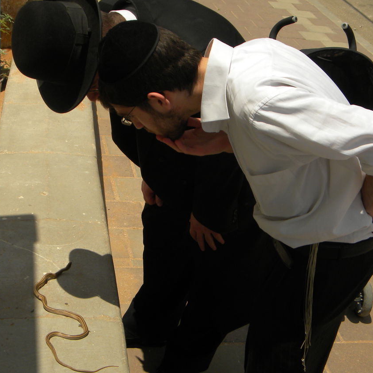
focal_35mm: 60
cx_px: 147
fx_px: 731
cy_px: 195
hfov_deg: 28.5
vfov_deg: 28.6
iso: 80
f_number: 7.6
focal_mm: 7.3
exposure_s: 1/570
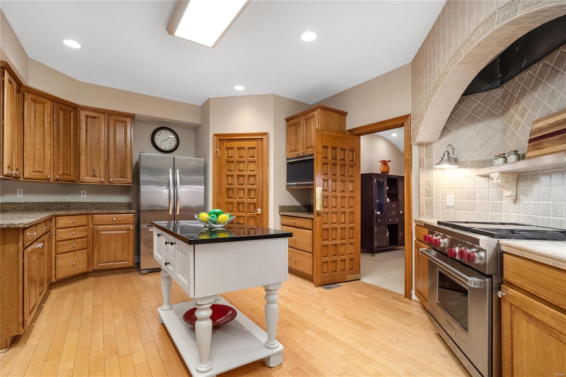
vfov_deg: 73.7
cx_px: 283
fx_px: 251
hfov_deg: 96.7
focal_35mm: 16
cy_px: 188
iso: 400
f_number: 8
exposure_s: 1/5
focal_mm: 8
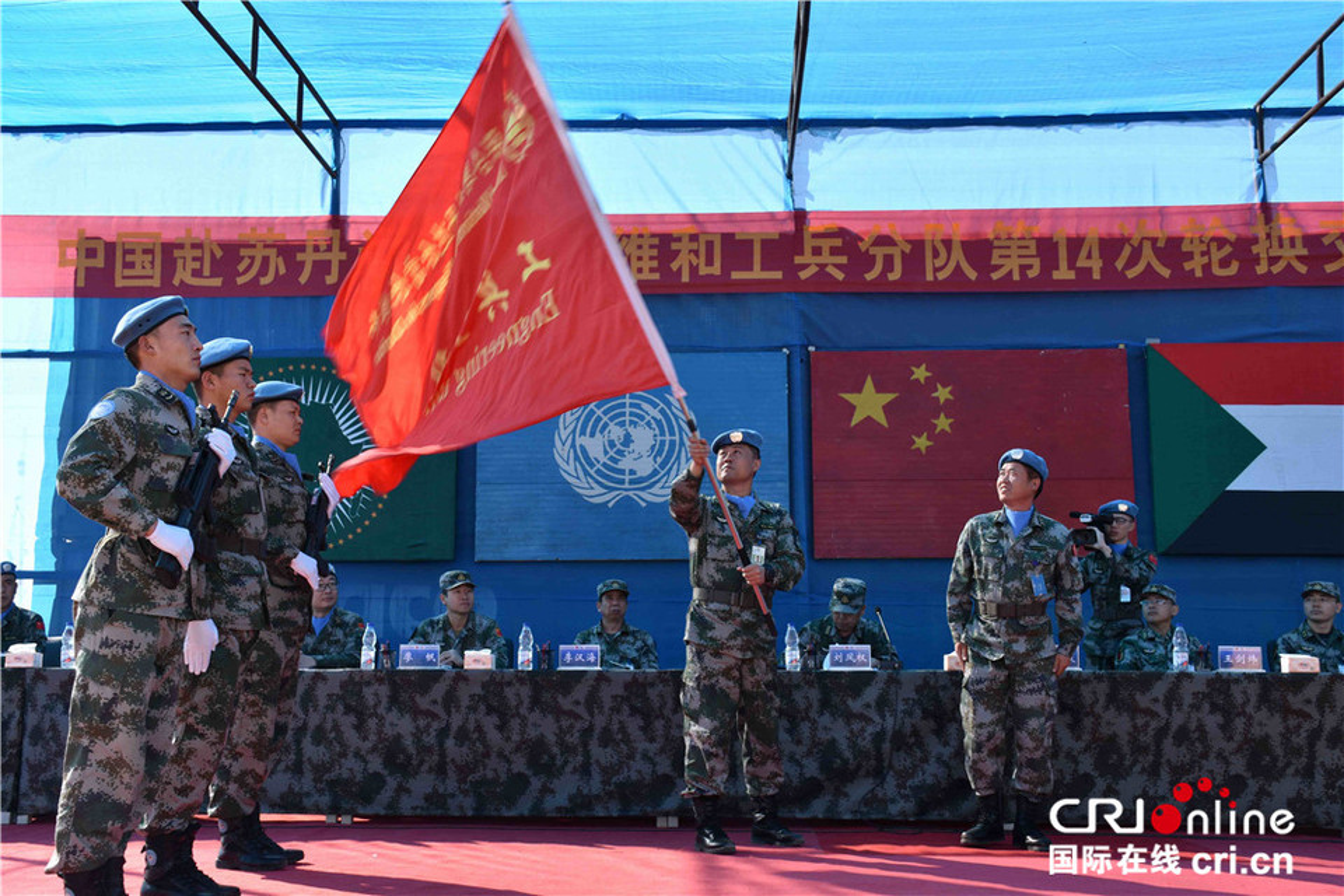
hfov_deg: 53.1
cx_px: 672
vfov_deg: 36.9
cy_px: 448
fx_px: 1344
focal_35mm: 36
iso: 125
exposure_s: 1/125
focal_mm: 24
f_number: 8
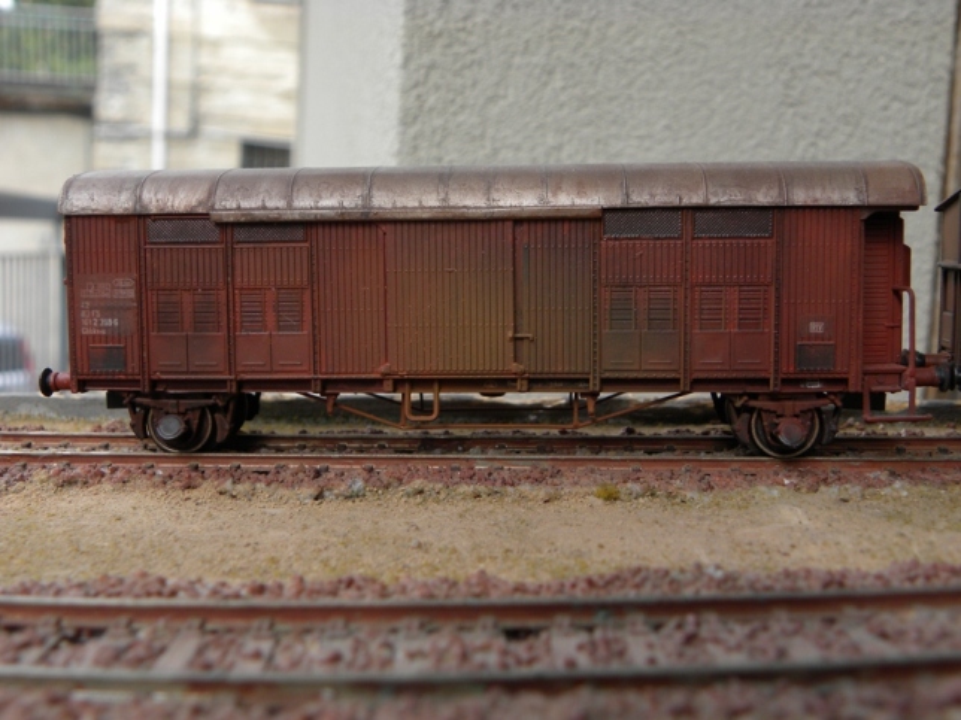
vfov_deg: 35.1
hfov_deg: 45.8
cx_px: 480
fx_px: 1138
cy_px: 360
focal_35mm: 41
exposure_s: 1/90
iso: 64
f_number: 3.5
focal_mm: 7.3
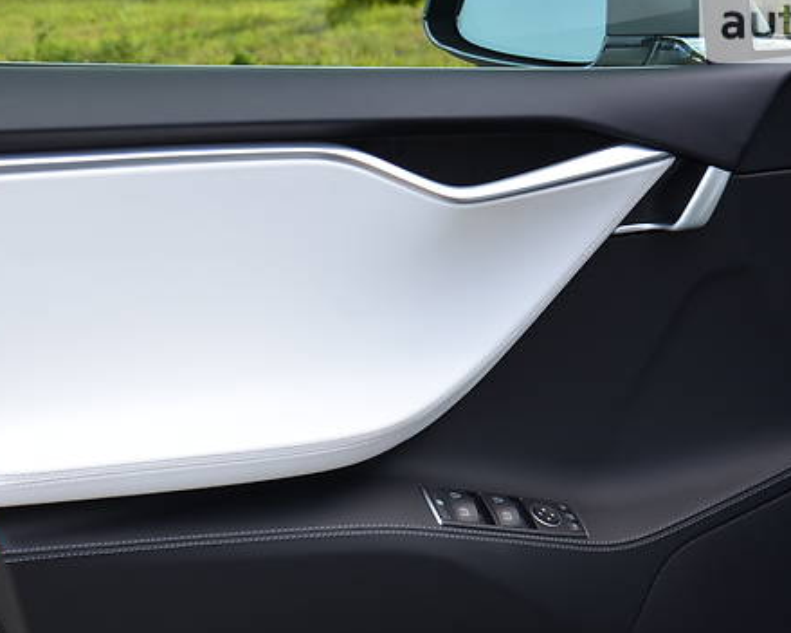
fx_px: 1919
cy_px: 442
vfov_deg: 18.6
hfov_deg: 23.2
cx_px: 265
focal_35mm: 82
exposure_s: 1/125
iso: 200
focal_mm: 32
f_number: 5.6
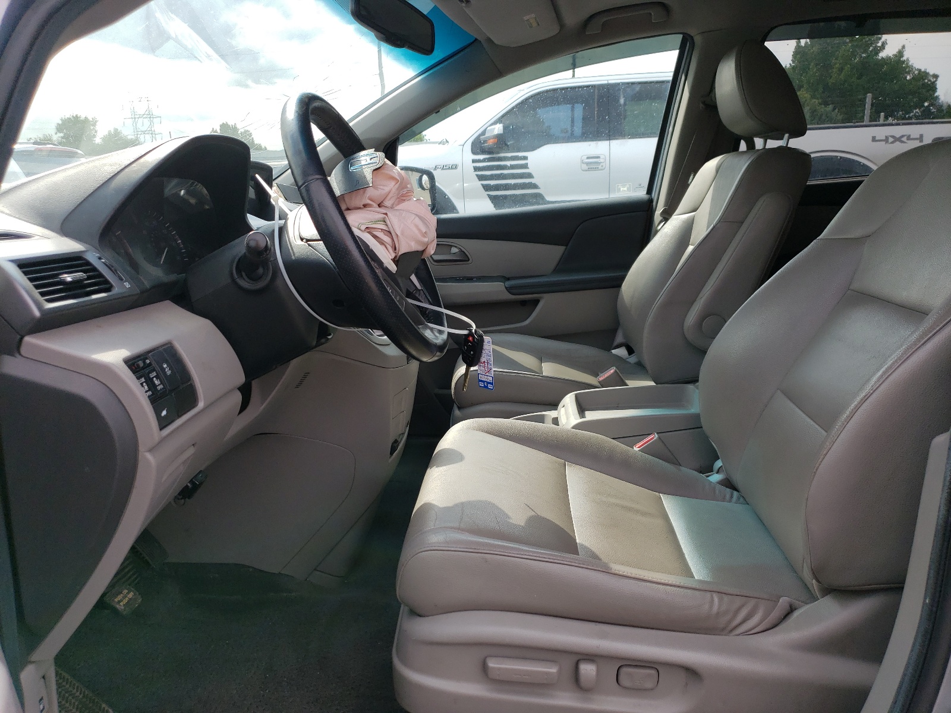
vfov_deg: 53.1
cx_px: 476
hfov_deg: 67.3
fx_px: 714
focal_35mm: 26
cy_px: 356
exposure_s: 1/909
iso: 50
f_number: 1.5
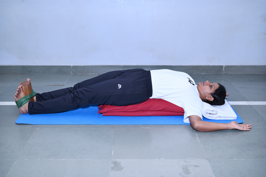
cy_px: 88
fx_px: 288
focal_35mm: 39
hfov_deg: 49.5
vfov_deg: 34.2
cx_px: 133
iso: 400
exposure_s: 1/160
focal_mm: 39
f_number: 6.3
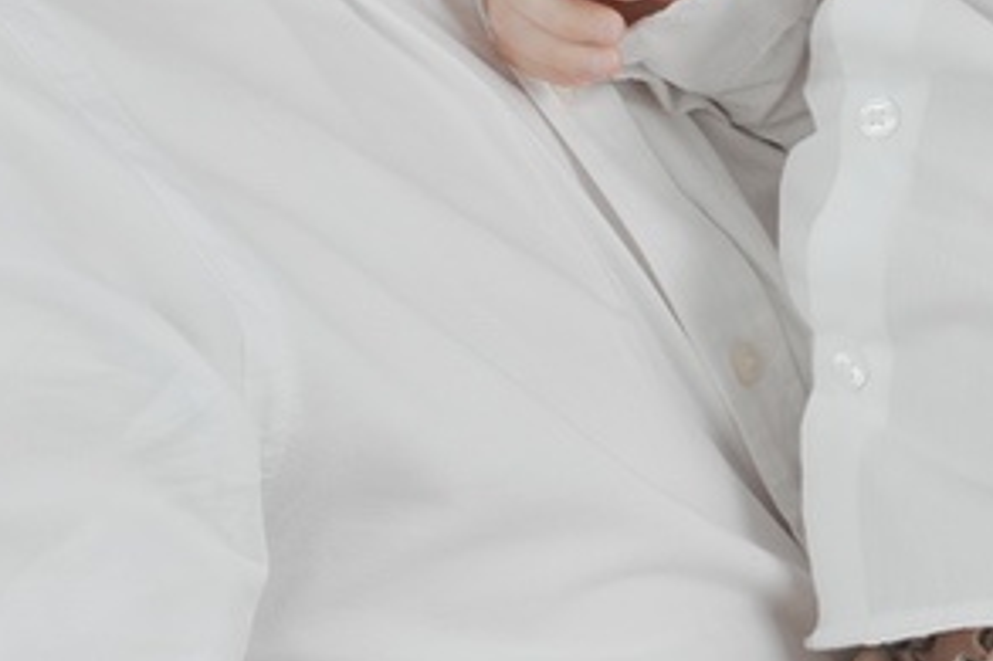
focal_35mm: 200
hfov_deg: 10.3
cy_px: 78
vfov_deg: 6.8
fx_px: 5513
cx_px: 519
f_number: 6.3
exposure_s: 1/160
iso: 500
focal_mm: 39
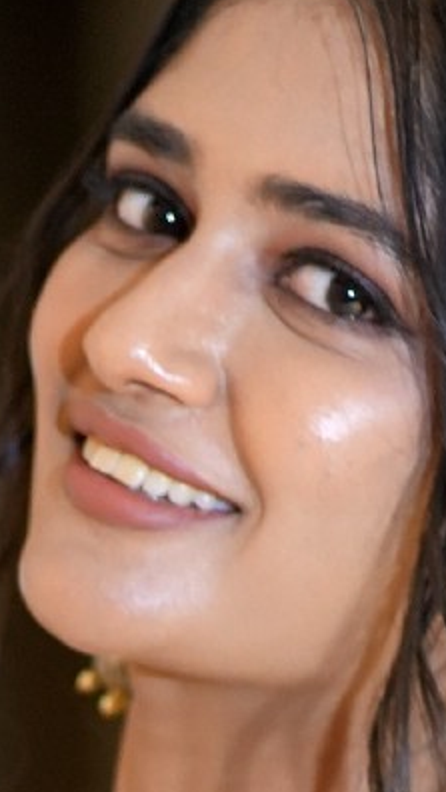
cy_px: 1722
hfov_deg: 2.6
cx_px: -94
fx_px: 9915
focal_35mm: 472
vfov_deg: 4.5
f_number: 1.8
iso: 800
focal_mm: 85
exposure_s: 1/160
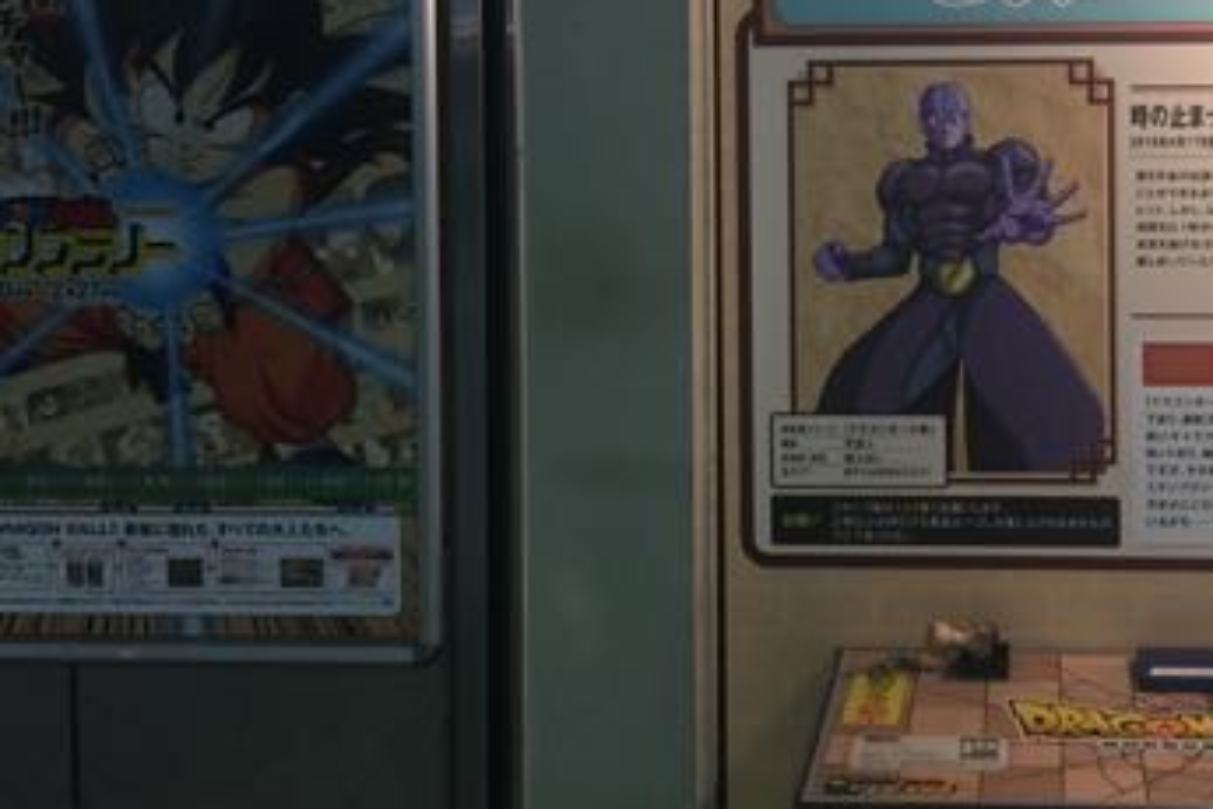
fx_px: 1887
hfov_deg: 34.8
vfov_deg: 23.4
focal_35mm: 56
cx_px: 928
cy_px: 49
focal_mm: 4.15
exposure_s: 1/30
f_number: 2.2
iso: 125
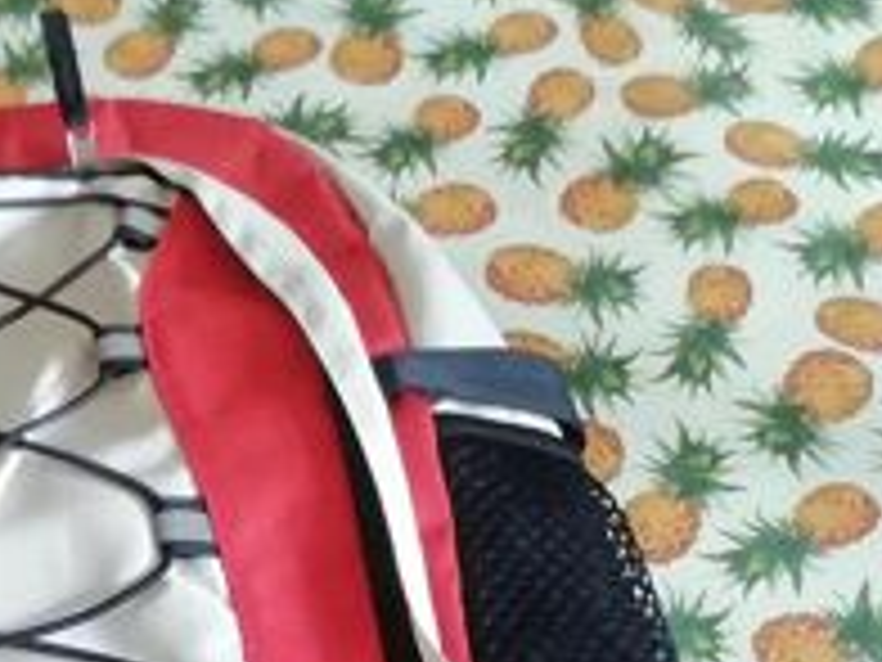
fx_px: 1682
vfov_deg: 21.0
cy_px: 752
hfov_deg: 28.3
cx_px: 99
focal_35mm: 66
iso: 400
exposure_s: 1/25
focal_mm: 2.25
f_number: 2.4
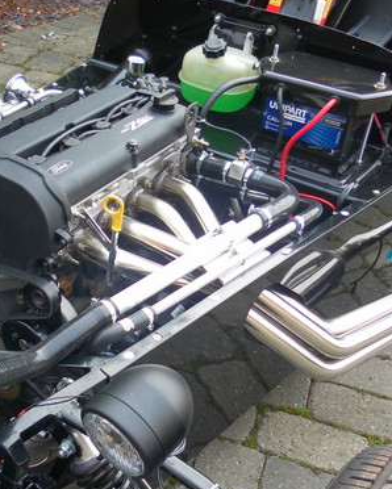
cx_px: 100
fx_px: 681
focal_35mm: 47
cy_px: 288
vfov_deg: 39.4
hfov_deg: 31.6
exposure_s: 1/50
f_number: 3.2
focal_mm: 4.9
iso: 80
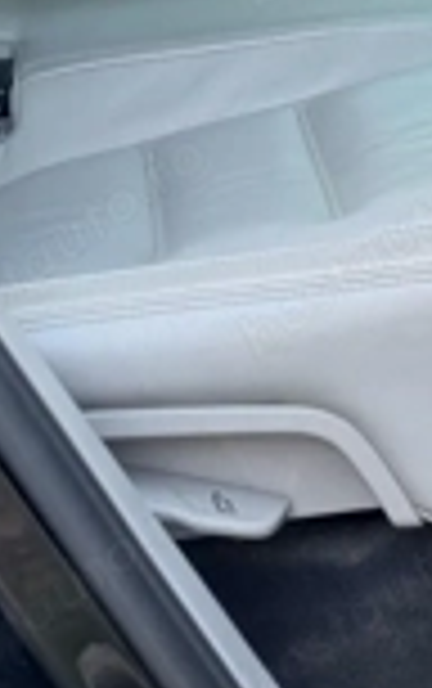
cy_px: -45
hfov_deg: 9.8
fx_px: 2498
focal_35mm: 133
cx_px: 495
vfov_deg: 15.3
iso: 100
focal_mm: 6.76
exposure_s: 1/67
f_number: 1.78
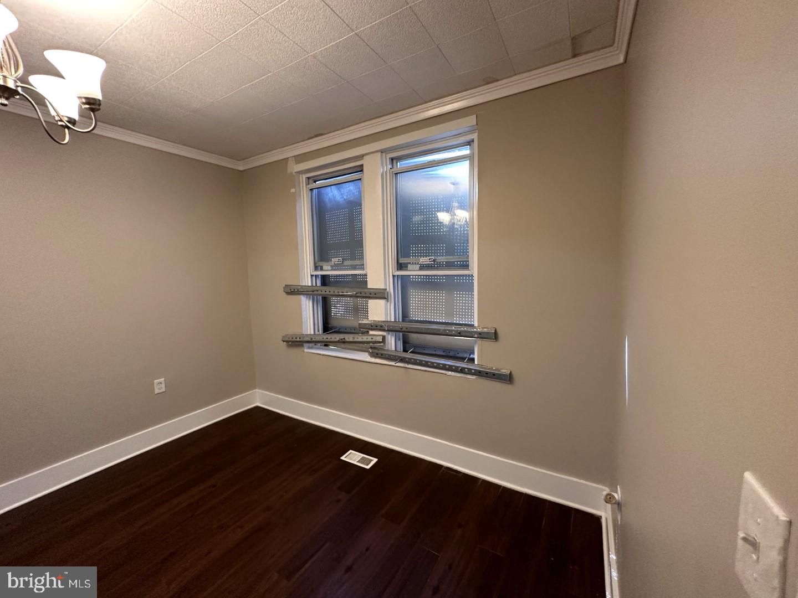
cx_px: 399
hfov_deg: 102.1
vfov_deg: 85.7
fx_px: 323
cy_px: 299
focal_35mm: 14
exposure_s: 1/60
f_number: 2.2
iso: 200
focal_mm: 2.2
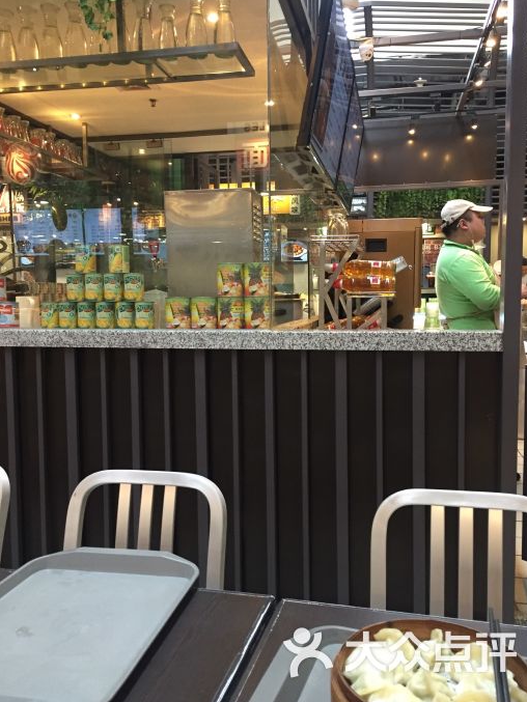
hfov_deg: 46.8
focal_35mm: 30
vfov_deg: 59.9
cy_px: 343
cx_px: 271
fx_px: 609
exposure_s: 1/30
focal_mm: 4.15
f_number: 2.2
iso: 160
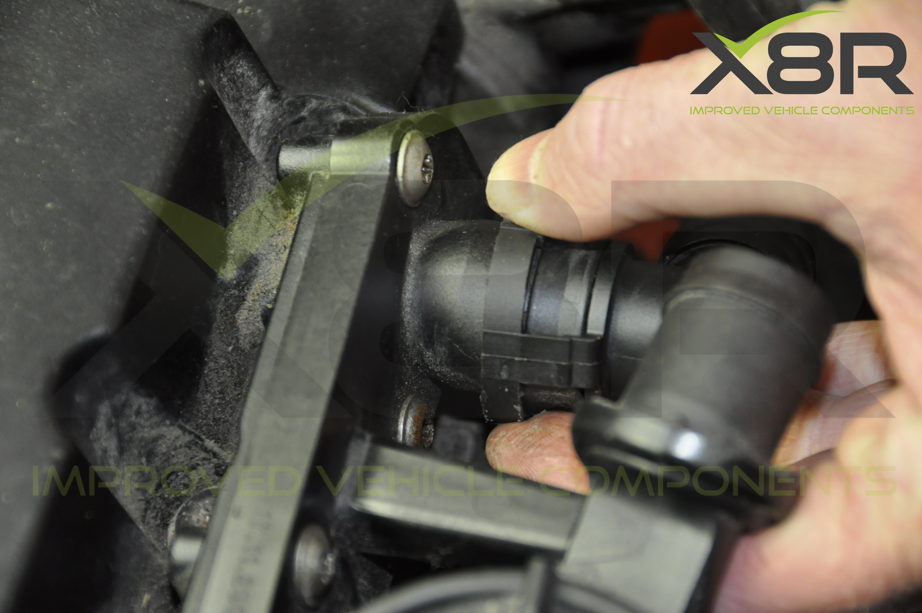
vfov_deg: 8.2
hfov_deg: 12.2
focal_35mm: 168
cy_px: 306
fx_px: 4297
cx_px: 461
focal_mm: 112
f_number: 5.3
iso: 800
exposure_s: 1/60
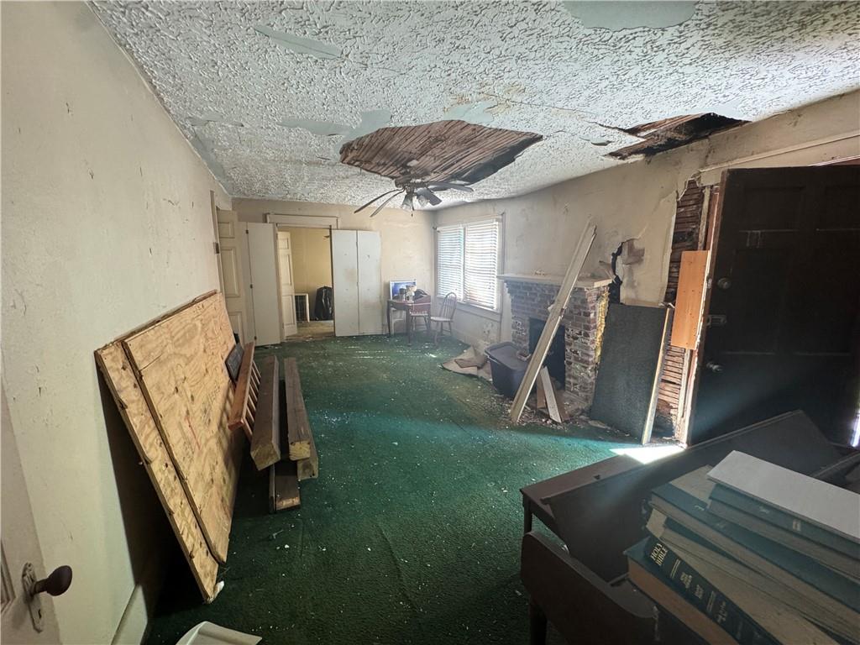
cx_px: 430
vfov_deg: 85.7
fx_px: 348
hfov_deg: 102.1
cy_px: 322
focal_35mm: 14
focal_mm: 2.22
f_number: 2.2
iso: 400
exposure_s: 1/60
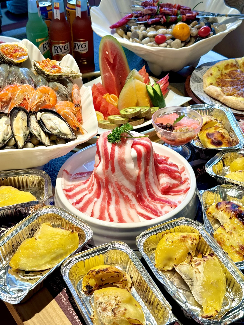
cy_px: 162
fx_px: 451
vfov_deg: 39.7
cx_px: 122
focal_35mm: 48
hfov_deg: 30.3
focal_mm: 6.76
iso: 50
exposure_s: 1/121
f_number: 1.78
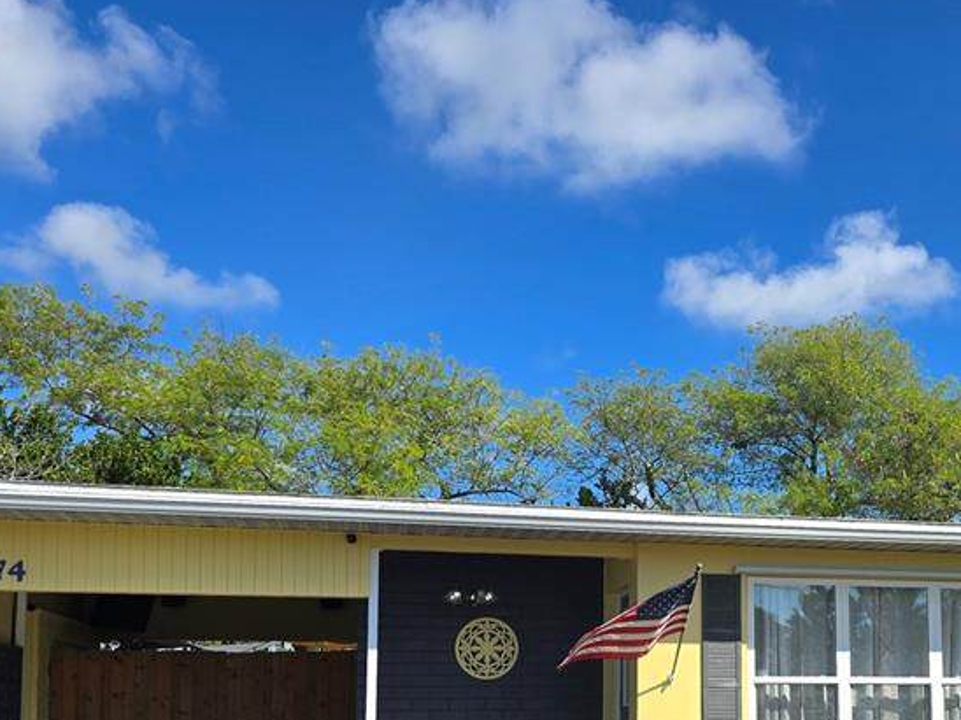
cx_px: 708
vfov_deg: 32.1
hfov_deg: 42.6
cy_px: 634
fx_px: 1194
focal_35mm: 43
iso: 12
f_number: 1.7
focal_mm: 6.3
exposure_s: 1/970
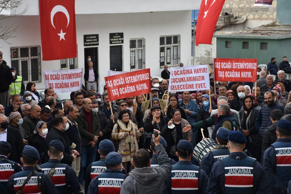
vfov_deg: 13.8
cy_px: 97
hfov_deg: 20.6
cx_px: 146
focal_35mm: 99
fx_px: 800
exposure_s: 1/250
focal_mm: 66
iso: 320
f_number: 5
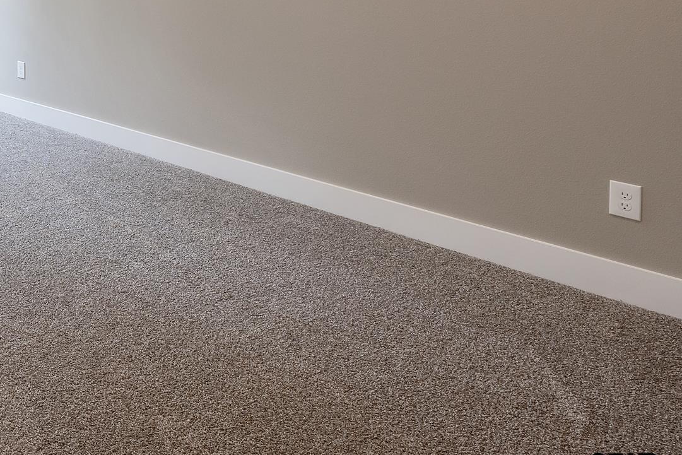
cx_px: -100
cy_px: -54
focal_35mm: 37
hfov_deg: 40.0
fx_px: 701
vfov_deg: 31.6
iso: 800
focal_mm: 16
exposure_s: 1/30
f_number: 8
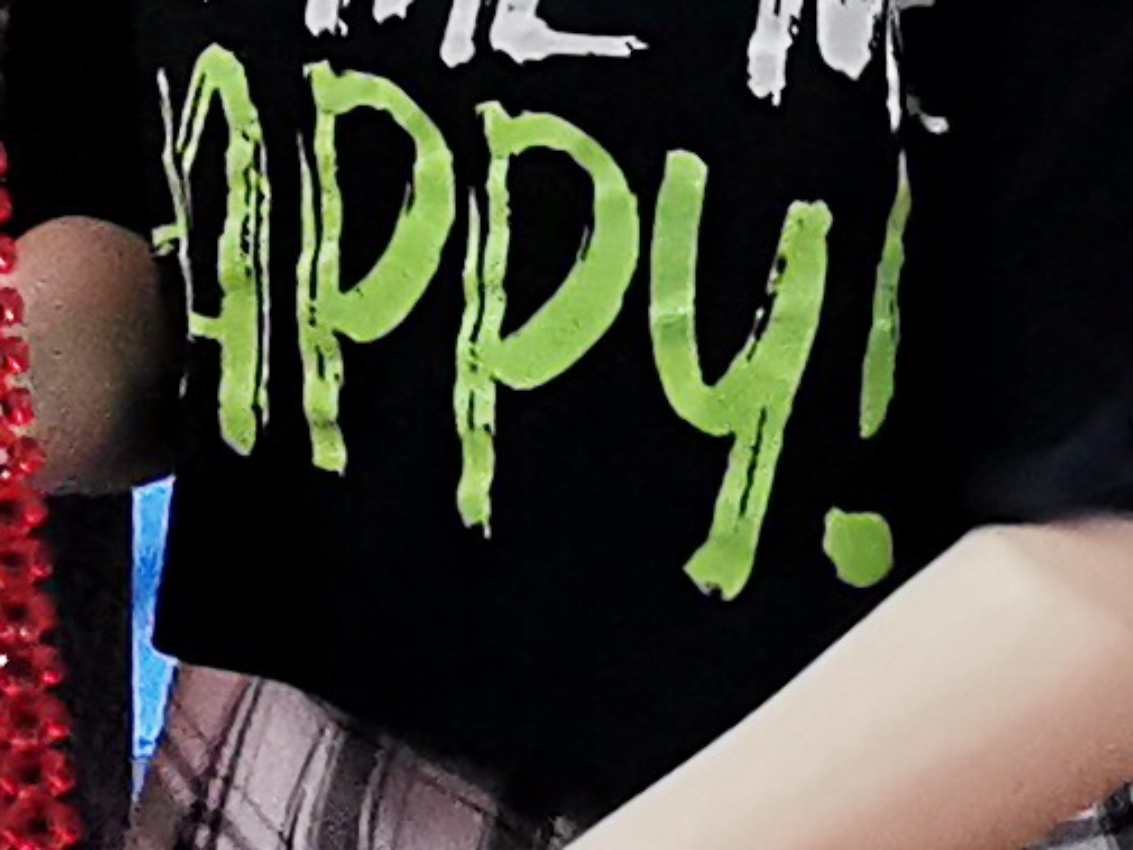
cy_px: -1133
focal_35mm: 206
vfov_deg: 6.9
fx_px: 6744
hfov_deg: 8.9
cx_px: -1324
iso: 400
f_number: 1.8
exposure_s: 1/50
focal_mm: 5.5
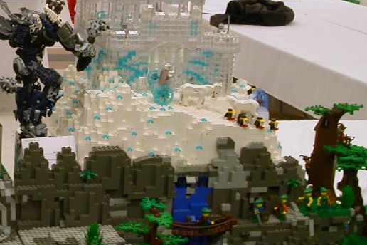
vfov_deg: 15.7
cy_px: 120
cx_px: 102
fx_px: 887
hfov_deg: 23.2
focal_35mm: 87
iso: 100
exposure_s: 1/17.2
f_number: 3.2
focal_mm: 8.2
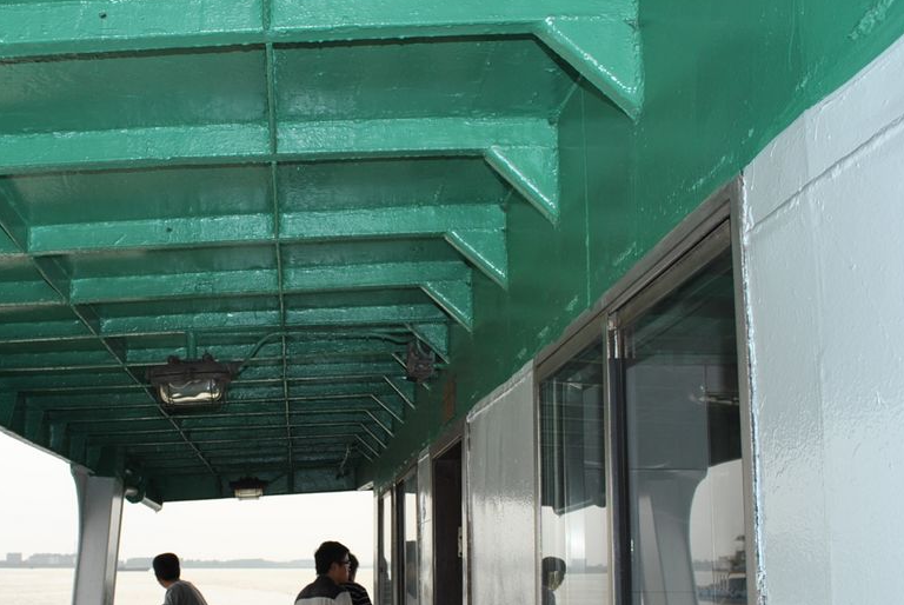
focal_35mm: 45
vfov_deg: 29.7
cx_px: 297
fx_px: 1131
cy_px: 416
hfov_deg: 42.9
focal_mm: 18
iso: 100
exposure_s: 1/200
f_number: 7.1
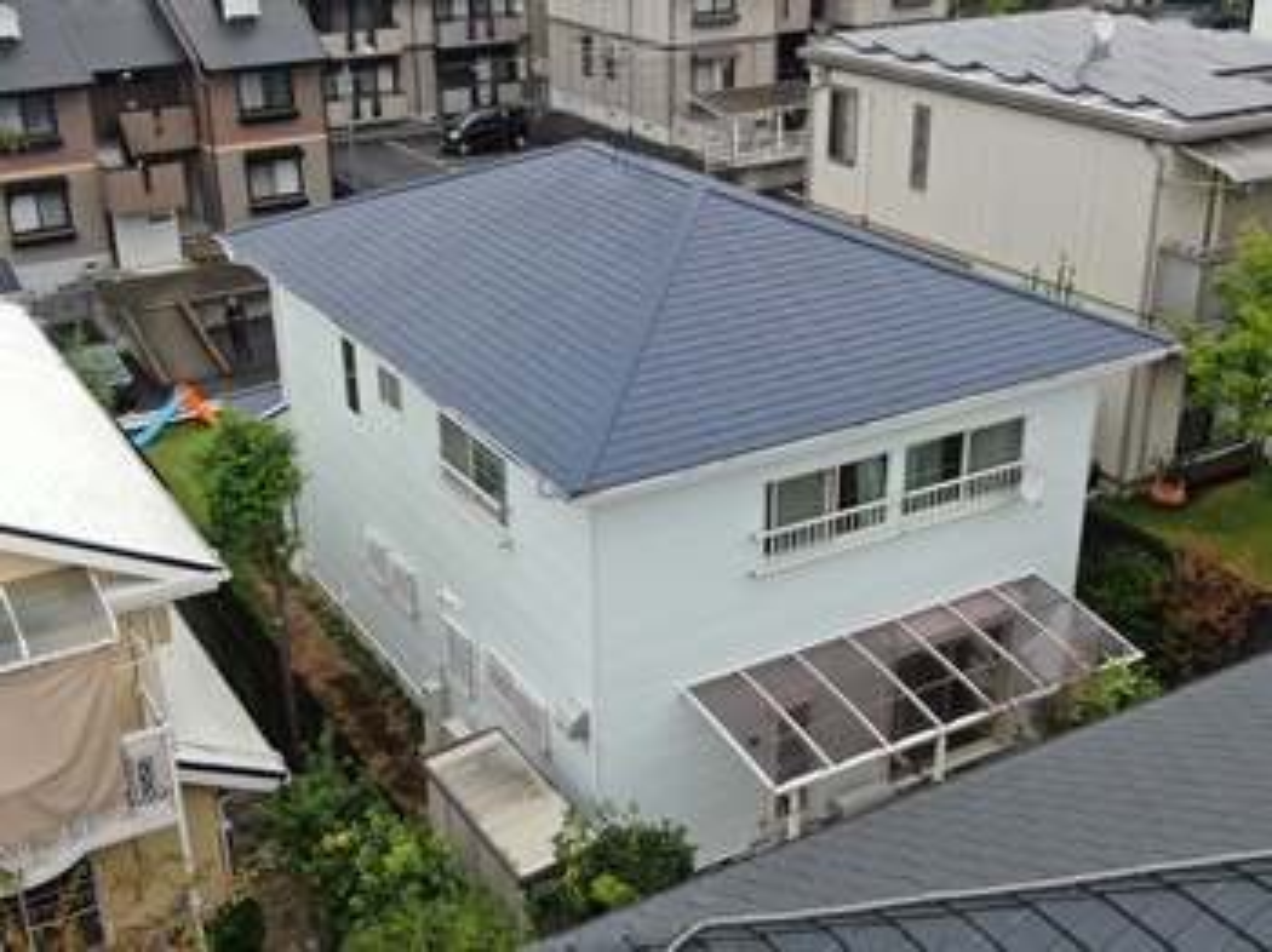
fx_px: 1579
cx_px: 636
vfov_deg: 33.6
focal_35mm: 43
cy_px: 476
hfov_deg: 43.9
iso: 100
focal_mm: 7.39
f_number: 3.6
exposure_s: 1/100
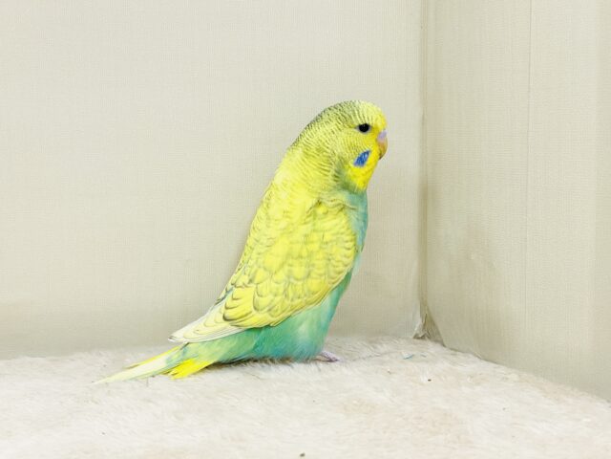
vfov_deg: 28.0
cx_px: 306
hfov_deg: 36.8
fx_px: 918
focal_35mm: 52
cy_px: 230
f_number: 2
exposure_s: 1/99
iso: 100
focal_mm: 6
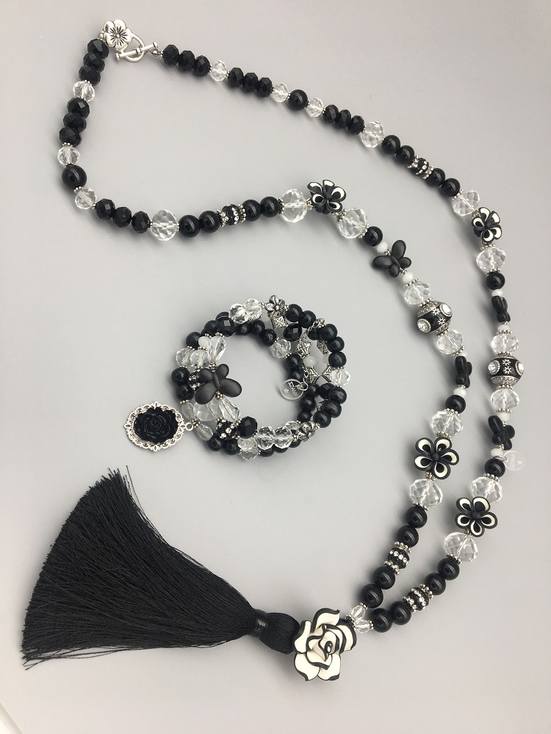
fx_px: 615
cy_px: 367
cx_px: 276
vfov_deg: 61.7
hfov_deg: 48.2
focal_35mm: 29
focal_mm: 4.15
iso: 25
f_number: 2.2
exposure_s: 1/100
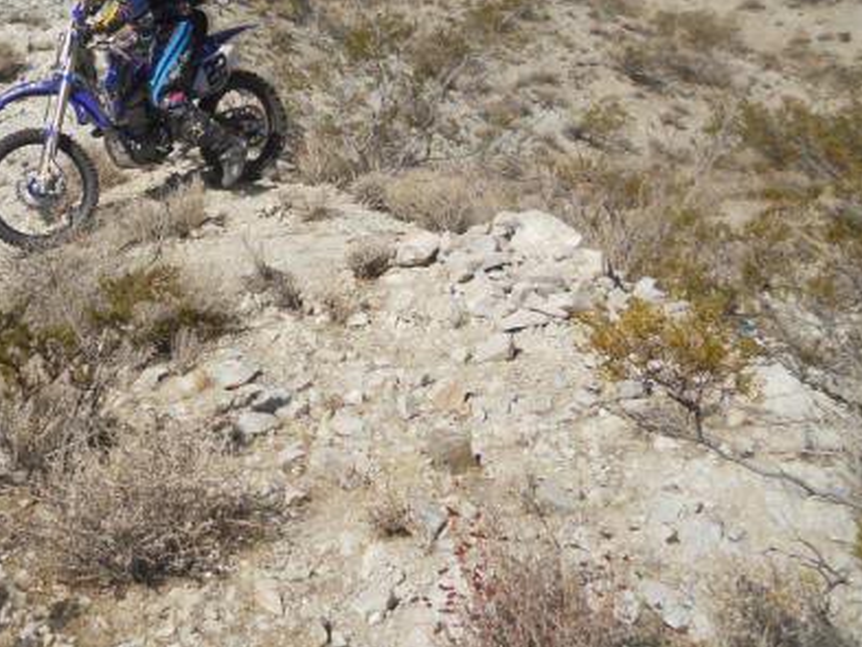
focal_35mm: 55
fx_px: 1370
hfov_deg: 32.5
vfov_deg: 25.7
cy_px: 57
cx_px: 29
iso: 80
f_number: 8
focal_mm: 4.9
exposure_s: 1/250
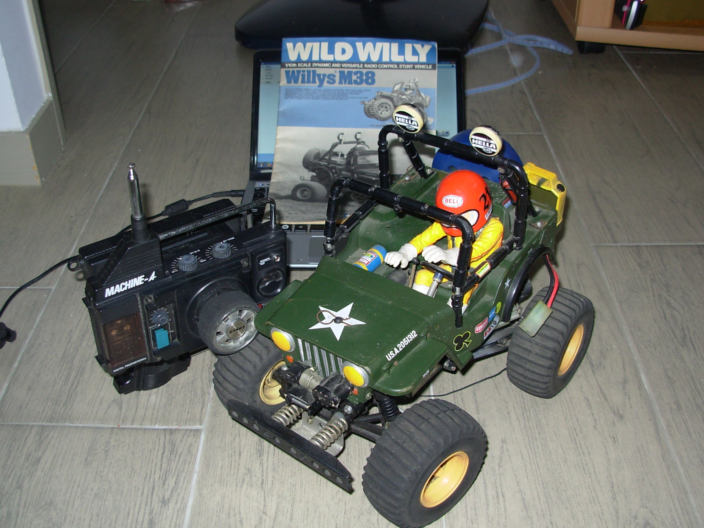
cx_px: 352
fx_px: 773
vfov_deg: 37.7
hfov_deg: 49.0
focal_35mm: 38
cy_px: 264
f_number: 2.9
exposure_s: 1/32
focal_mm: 6.3
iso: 50
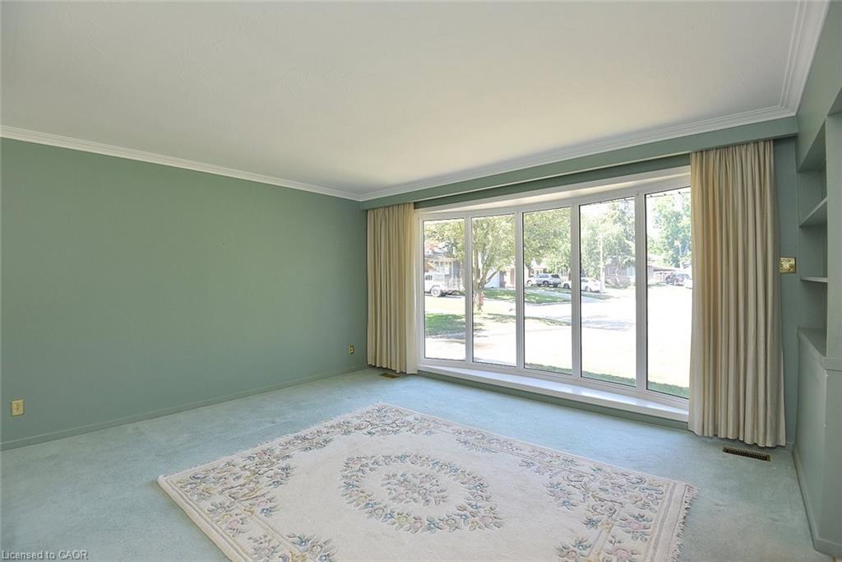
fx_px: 374
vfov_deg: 73.8
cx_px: 421
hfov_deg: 96.7
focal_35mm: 16
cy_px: 281
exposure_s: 1/160
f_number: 6.3
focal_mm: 16
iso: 500
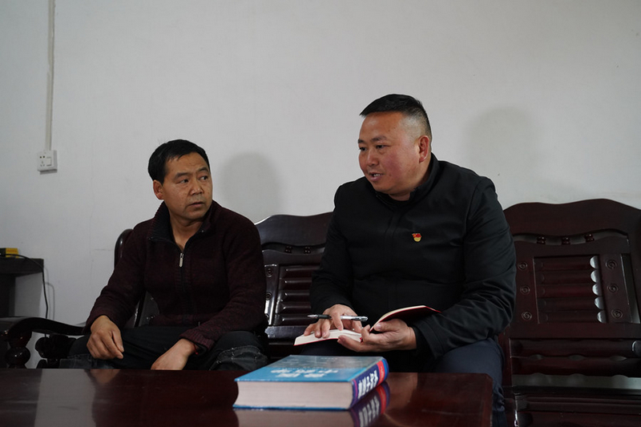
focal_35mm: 37
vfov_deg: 35.9
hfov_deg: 51.9
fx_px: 659
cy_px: 214
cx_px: 320
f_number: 4.5
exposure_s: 1/125
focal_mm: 37
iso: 4000
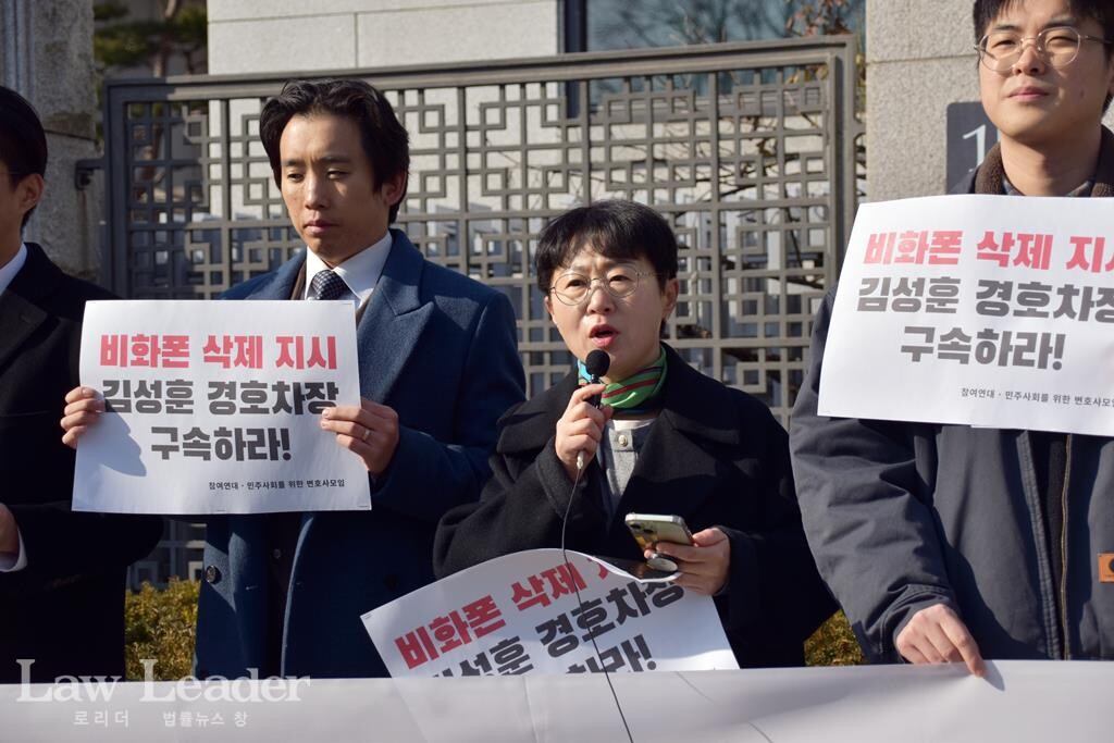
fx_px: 2414
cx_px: 557
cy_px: 372
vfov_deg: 17.5
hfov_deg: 26.0
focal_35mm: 78
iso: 100
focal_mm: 52
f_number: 5
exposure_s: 1/1250
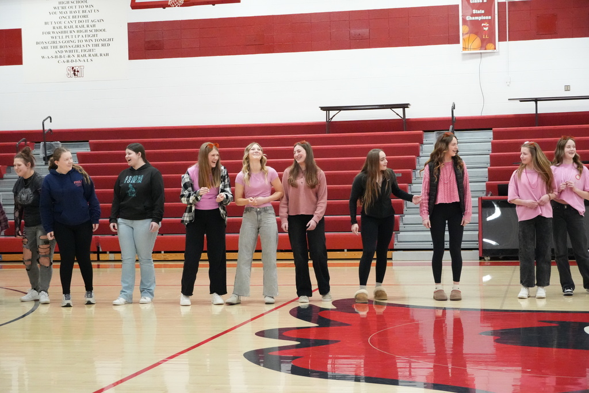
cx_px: 294
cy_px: 196
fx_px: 1129
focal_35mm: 69
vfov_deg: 19.7
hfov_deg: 29.2
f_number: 5
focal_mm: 46
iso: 10000
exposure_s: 1/500
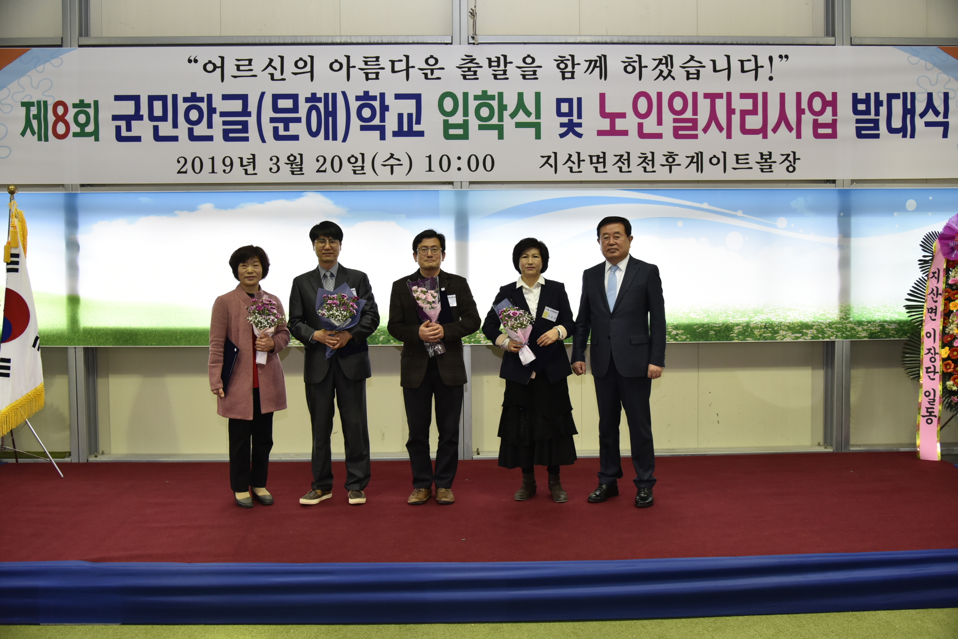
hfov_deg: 61.9
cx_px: 479
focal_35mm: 30
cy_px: 320
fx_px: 798
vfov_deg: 43.6
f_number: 4.5
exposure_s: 1/125
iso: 1000
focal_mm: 30
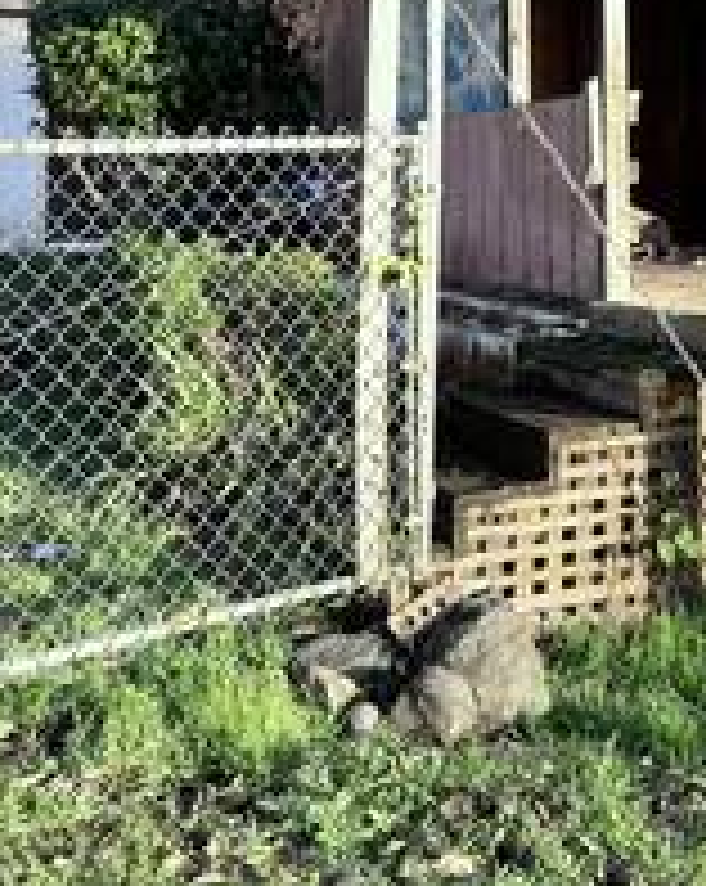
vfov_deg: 29.9
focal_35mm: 61
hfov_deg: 22.5
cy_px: 112
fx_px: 1597
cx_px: 895
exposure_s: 1/1172
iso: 80
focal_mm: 6.86
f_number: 1.78
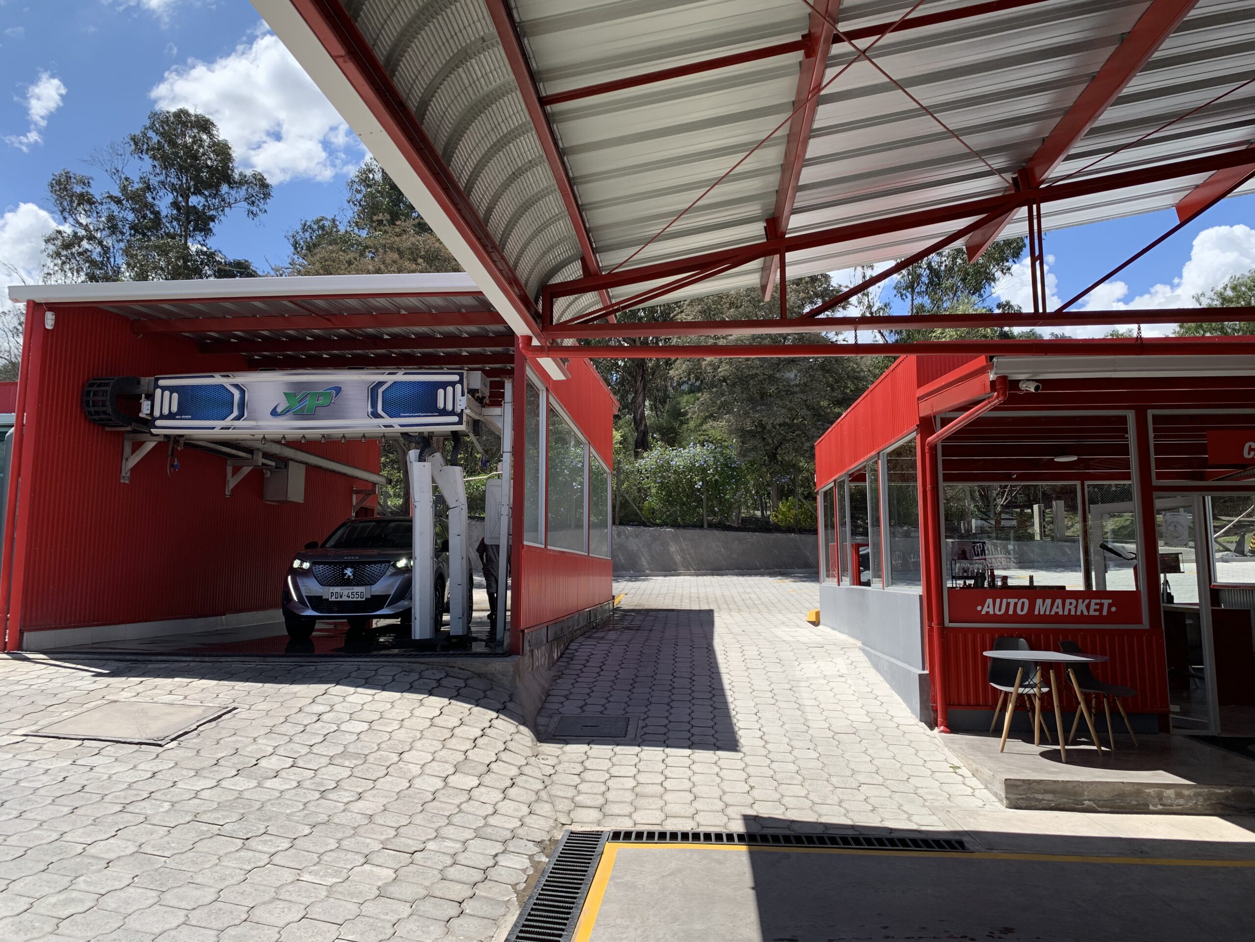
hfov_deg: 67.3
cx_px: 628
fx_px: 943
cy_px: 471
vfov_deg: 53.1
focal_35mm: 26
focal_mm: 4.25
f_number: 1.8
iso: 25
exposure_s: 1/1634
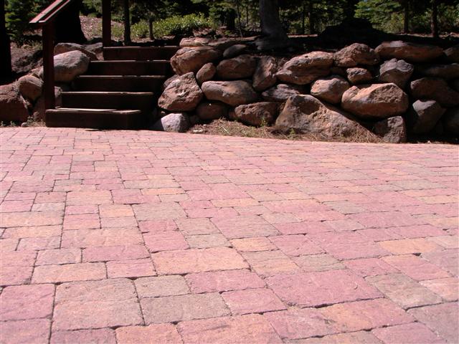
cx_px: 230
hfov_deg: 49.0
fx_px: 504
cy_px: 172
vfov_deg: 37.7
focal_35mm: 38
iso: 80
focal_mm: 6.7
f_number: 4.5
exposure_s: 1/640
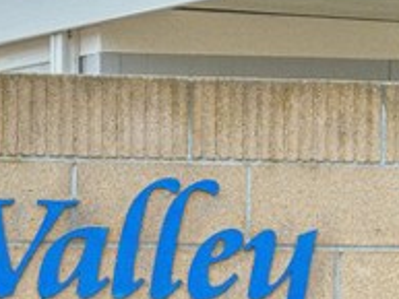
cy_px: 277
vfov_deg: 13.7
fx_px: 1234
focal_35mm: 107
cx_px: 354
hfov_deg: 18.1
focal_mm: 21
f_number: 8
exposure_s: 1/640
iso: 320
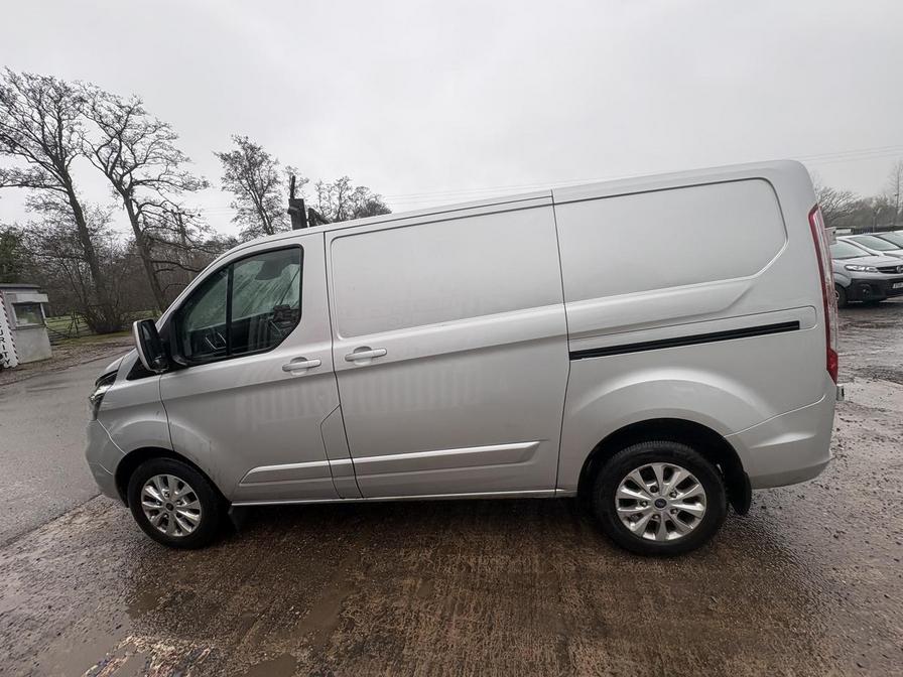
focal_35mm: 14
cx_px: 452
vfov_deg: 85.7
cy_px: 338
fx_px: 365
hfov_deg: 102.1
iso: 40
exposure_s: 1/249
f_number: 2.2
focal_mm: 2.22
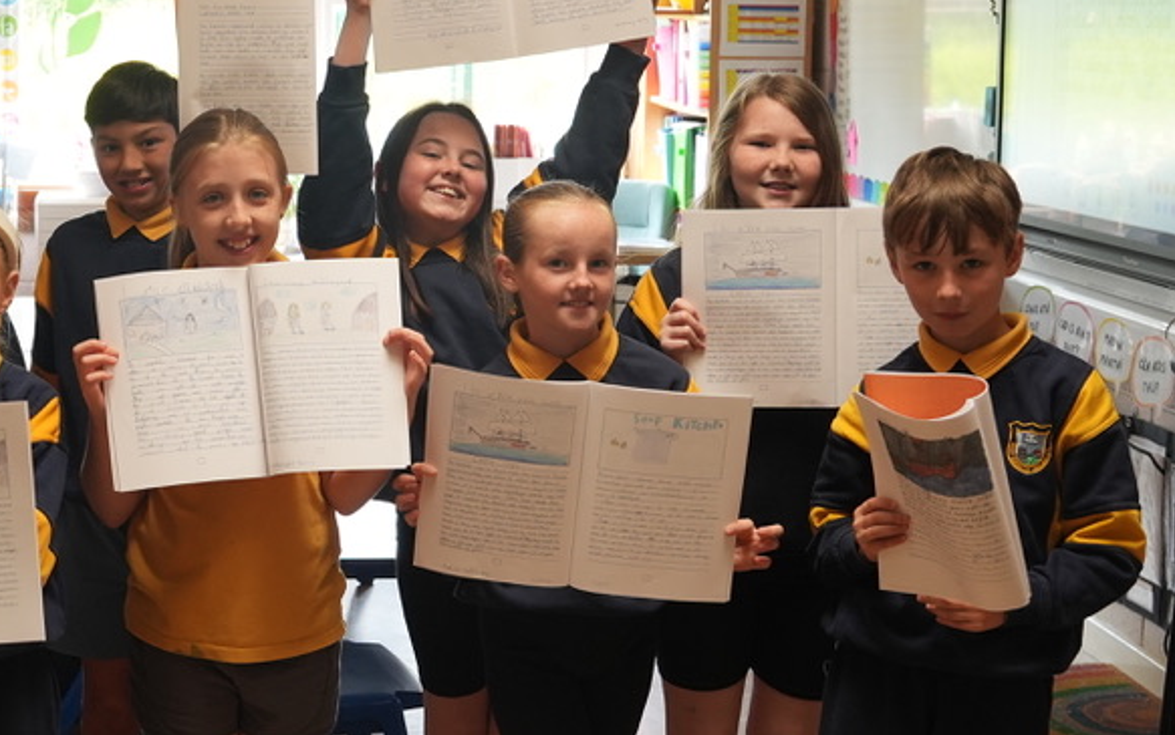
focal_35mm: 74
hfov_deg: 26.9
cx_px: 113
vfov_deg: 17.6
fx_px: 2371
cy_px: 322
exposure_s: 1/100
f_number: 3.5
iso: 500
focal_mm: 26.3
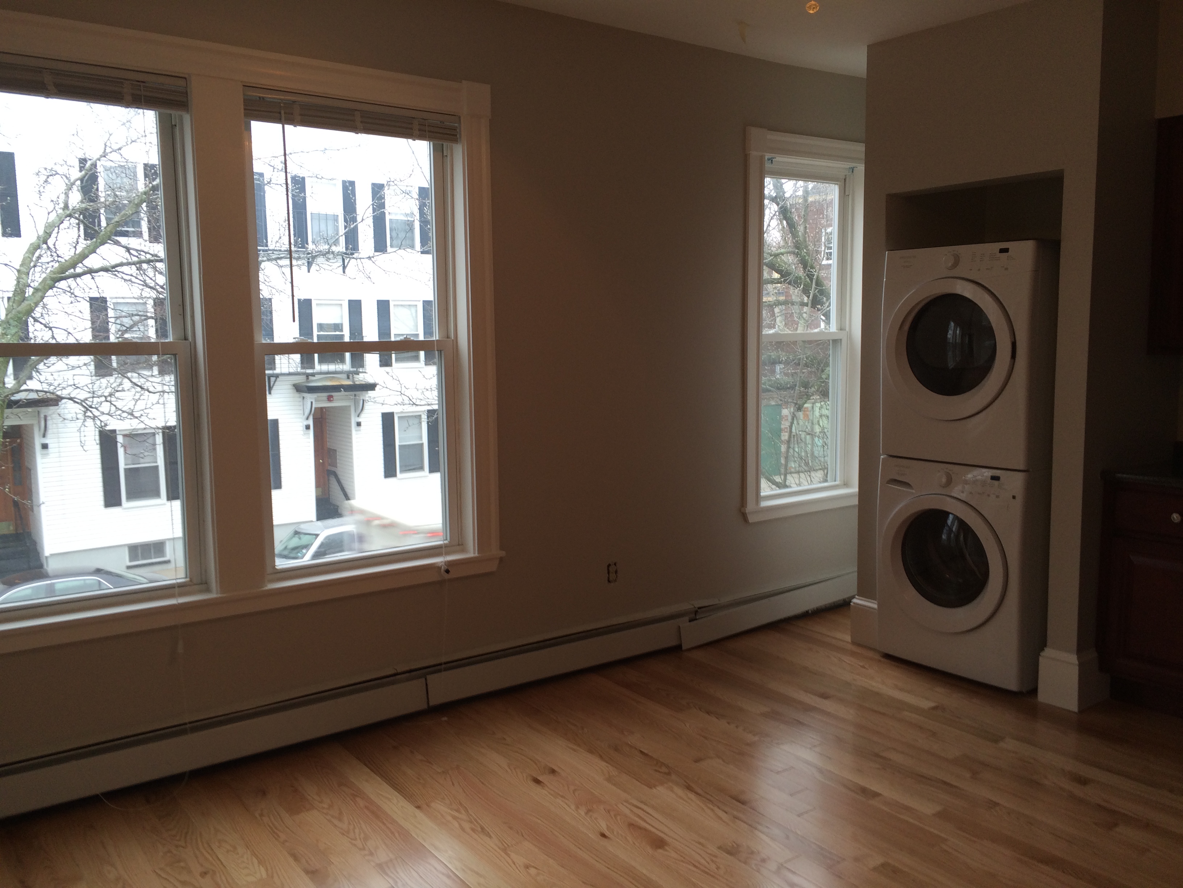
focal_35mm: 29
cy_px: 444
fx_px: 991
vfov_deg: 48.2
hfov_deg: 61.7
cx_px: 592
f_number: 2.2
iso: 40
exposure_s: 1/40
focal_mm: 4.15
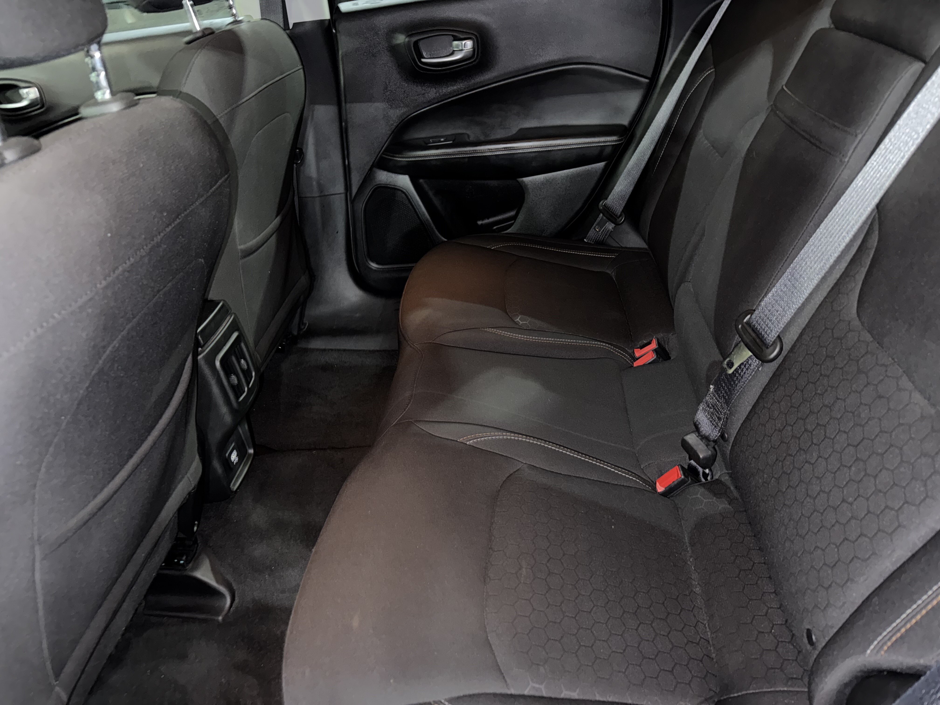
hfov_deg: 71.6
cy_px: 352
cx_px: 470
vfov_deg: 56.8
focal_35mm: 24
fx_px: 652
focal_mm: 6.76
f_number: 1.78
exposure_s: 1/4
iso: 250
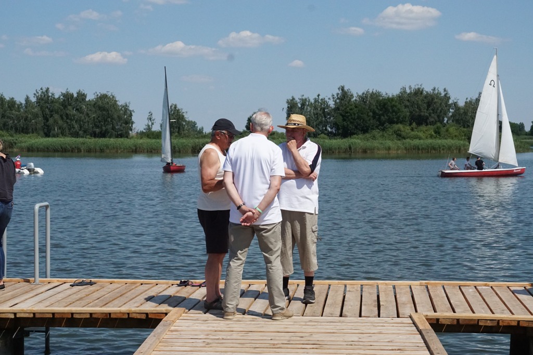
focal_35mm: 75
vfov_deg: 18.2
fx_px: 1110
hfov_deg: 27.0
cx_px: 266
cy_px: 178
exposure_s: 1/3200
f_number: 10
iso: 1600
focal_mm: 50
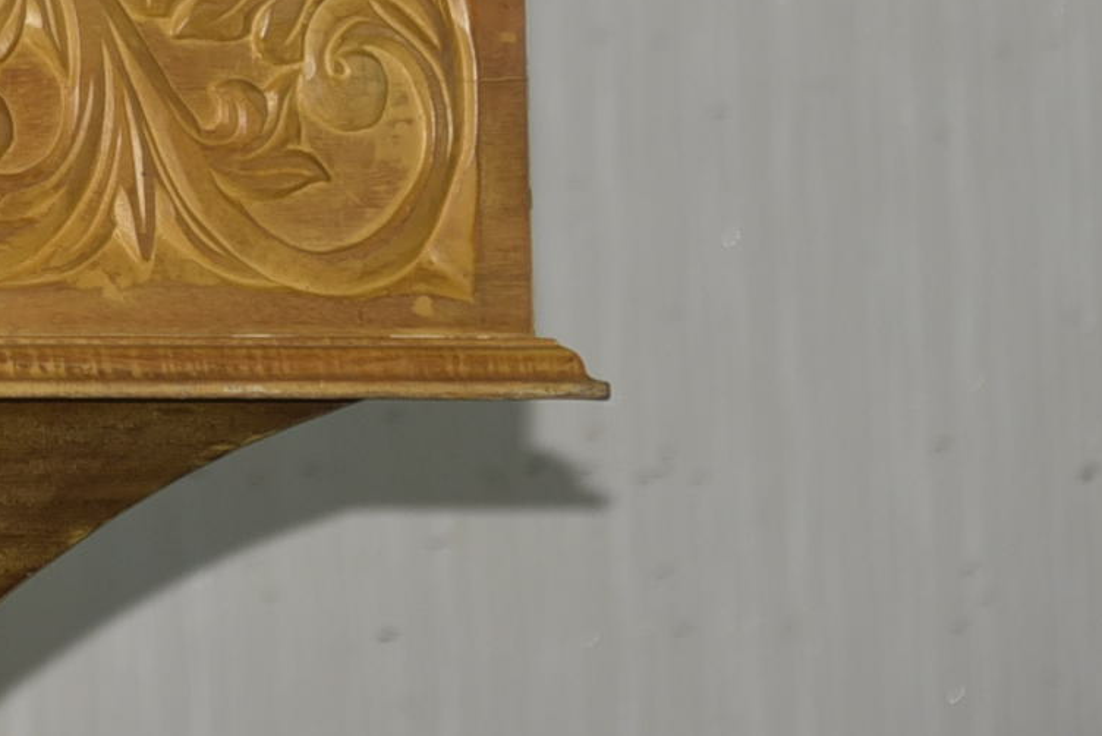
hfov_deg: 4.4
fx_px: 14208
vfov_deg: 3.0
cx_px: -826
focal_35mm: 464
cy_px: -576
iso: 400
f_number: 5.6
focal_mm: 116
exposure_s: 1/60
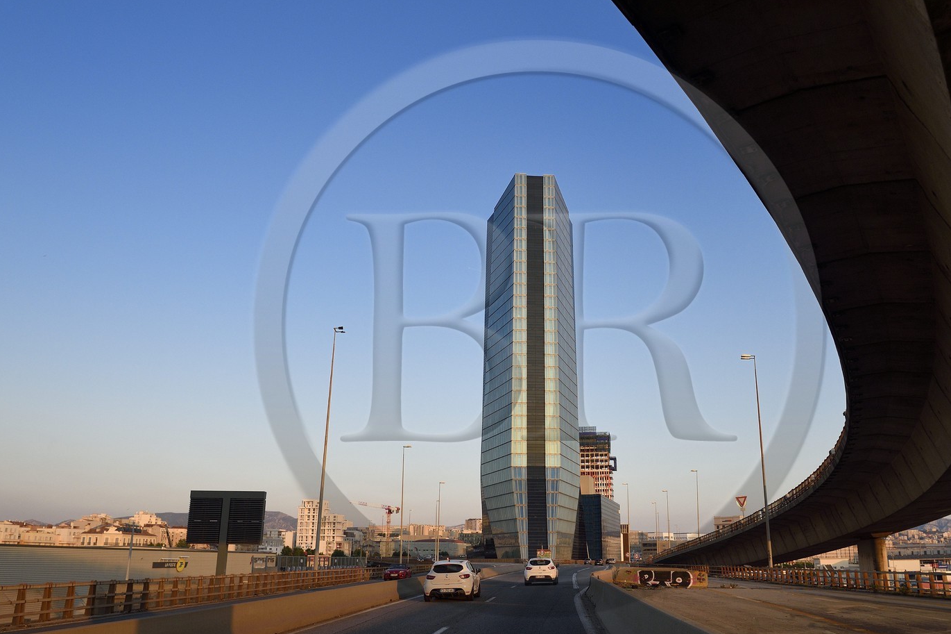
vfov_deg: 46.4
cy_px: 328
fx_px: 739
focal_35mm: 28
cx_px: 537
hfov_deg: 65.2
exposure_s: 1/800
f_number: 8
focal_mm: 24
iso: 800
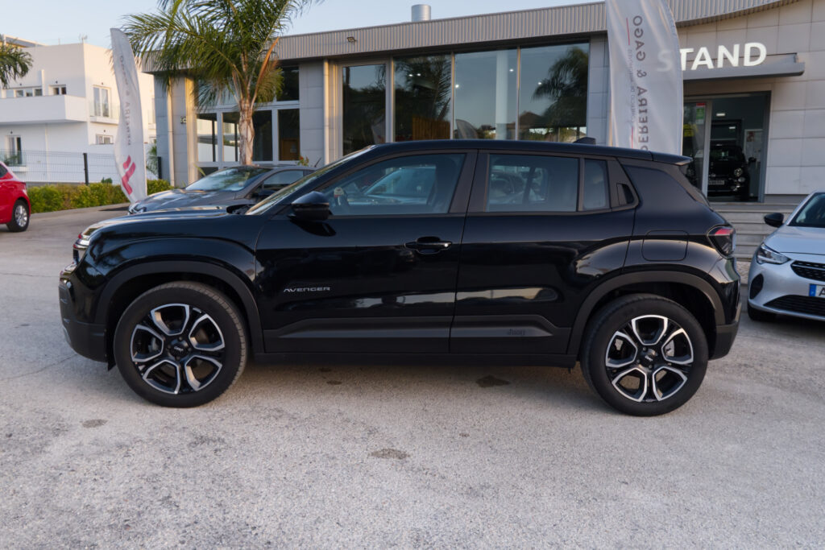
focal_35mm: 29
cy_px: 275
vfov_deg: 45.0
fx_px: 665
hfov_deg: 63.7
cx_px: 412
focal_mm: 19.2
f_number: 10
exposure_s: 1/125
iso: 2000
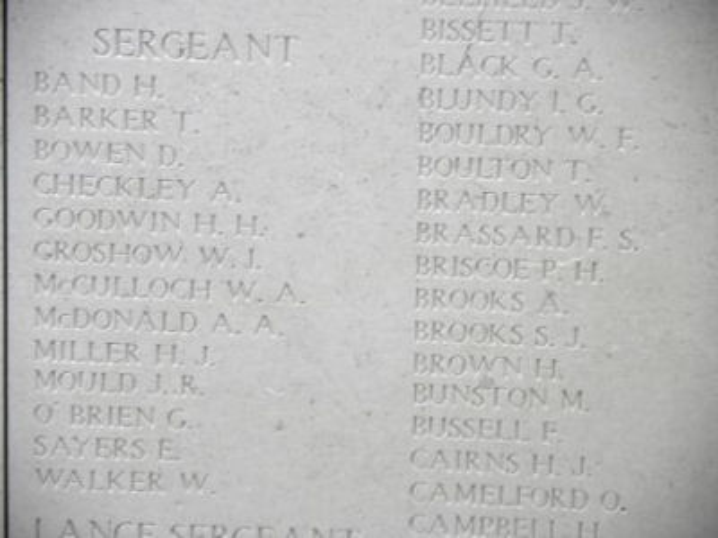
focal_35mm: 291
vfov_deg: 5.1
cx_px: 359
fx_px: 6036
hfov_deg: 6.8
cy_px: 269
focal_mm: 51.8
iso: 176
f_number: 4.5
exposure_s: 1/73.5
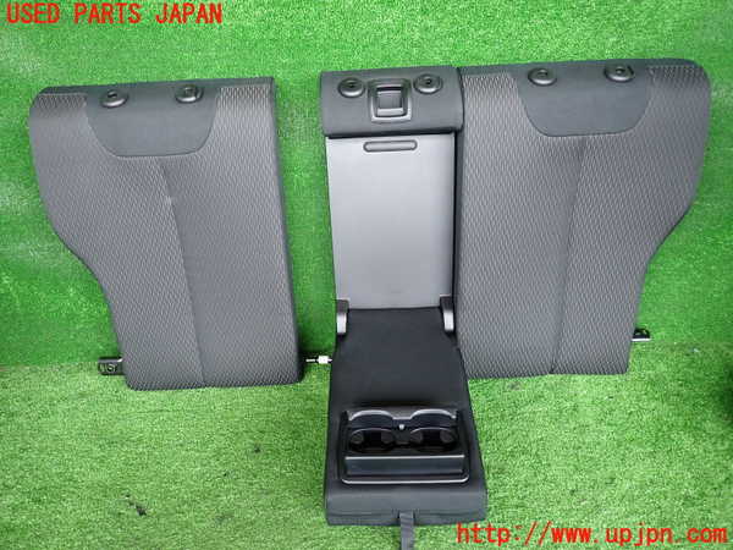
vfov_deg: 54.9
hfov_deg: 69.4
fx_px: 529
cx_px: 366
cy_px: 275
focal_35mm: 25
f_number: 2
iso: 200
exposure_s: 1/60
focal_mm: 4.5
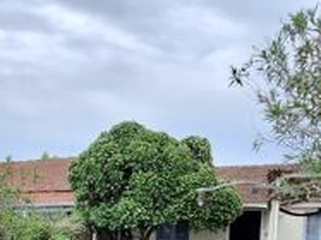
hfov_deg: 38.6
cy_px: 310
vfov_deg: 25.6
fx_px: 454
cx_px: 116
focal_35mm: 49
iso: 40
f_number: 2.2
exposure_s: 1/570
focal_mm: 1.74
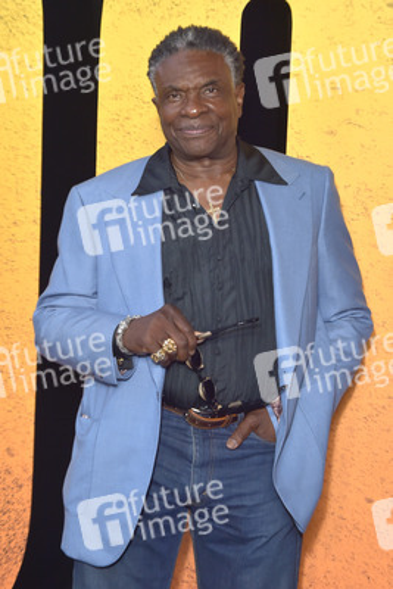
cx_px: 196
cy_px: 294
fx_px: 1341
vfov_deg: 24.8
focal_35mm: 82
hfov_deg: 16.7
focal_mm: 82
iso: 640
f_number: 6.3
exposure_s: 1/250
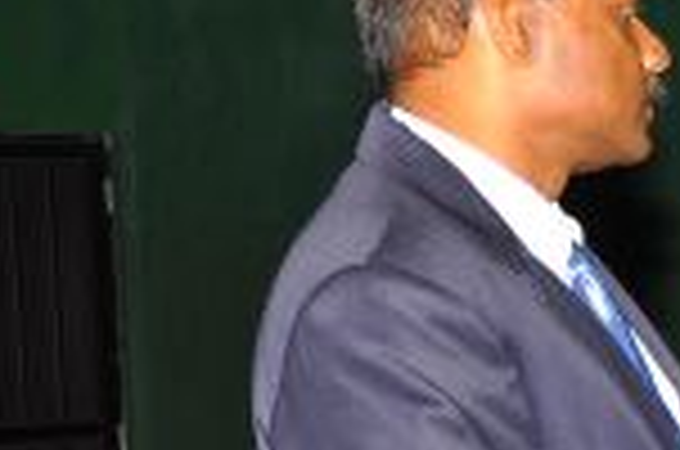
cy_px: 378
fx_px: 3600
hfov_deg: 10.1
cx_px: 1306
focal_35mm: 191
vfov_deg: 7.1
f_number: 5.6
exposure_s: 1/60
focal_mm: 32
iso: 200
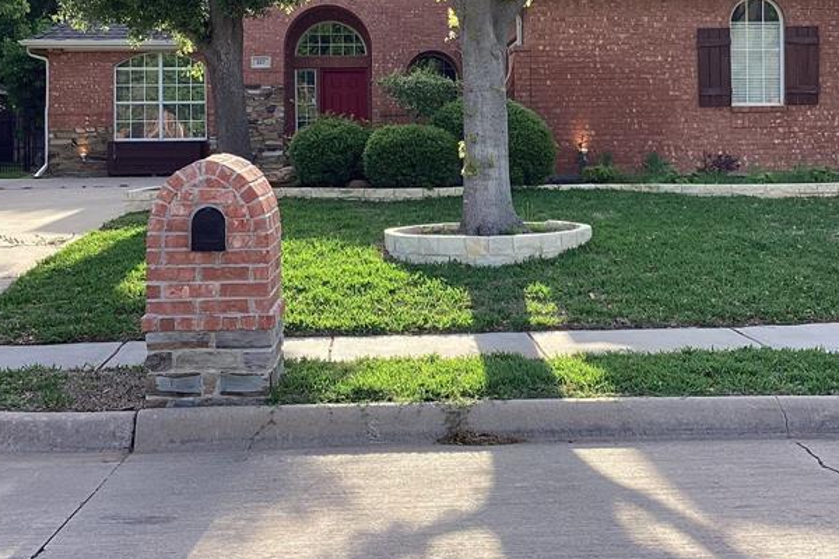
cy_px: 108
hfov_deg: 36.1
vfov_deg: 24.2
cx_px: 501
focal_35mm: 55
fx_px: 1282
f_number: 2.4
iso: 25
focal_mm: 3.3
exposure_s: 1/278
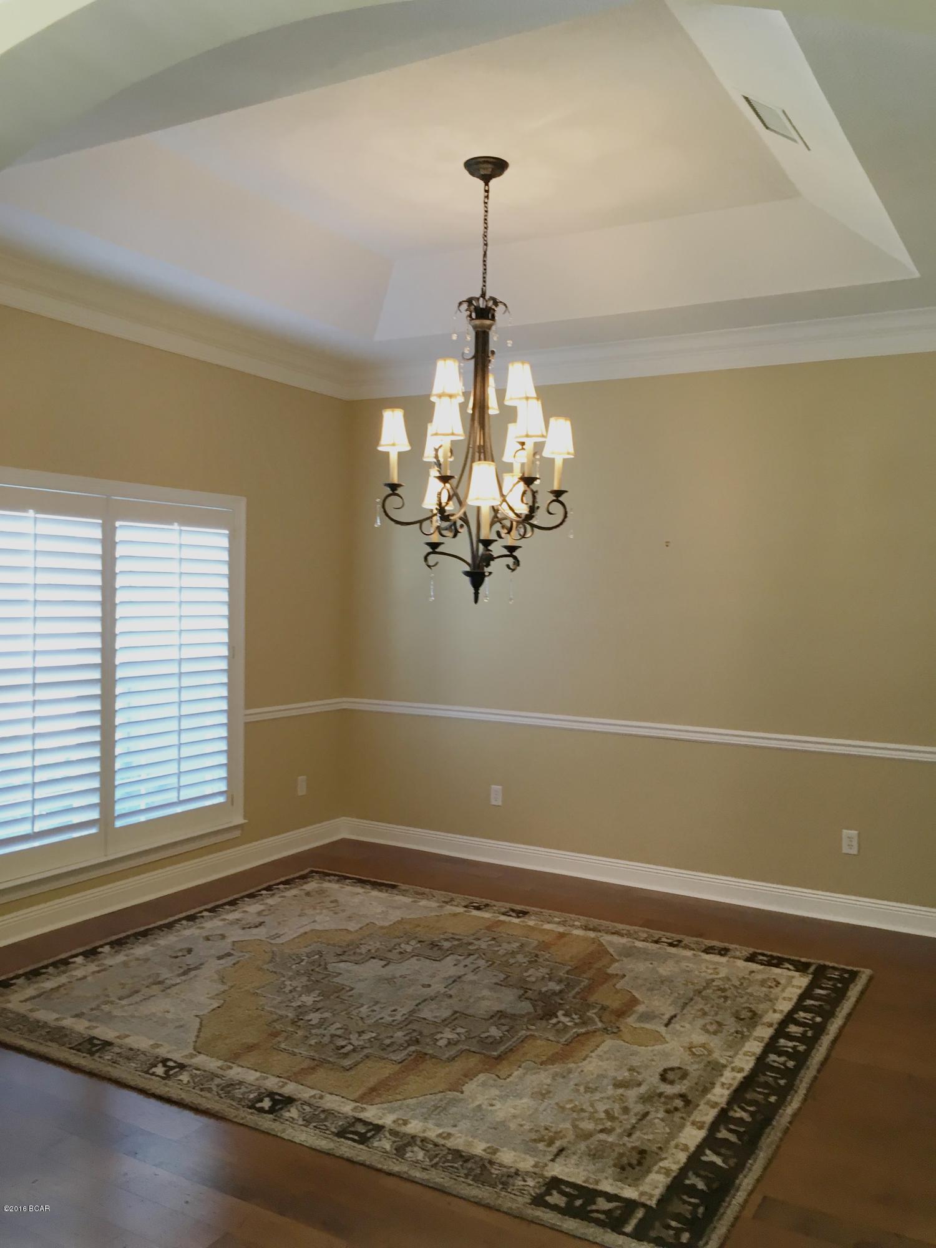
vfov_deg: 61.7
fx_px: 1046
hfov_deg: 48.2
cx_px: 468
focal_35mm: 29
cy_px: 624
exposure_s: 1/30
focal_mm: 4.15
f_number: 2.2
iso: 50
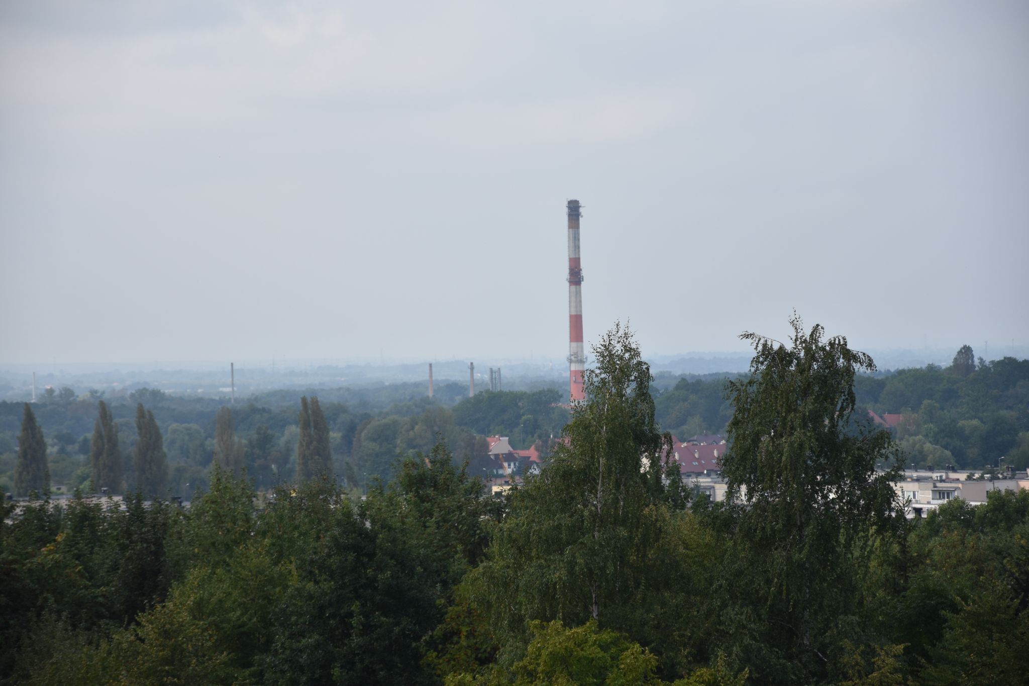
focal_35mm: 158
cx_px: 514
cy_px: 343
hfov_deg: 13.0
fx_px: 4501
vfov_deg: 8.7
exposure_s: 1/400
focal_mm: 105
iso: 125
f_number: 5.6
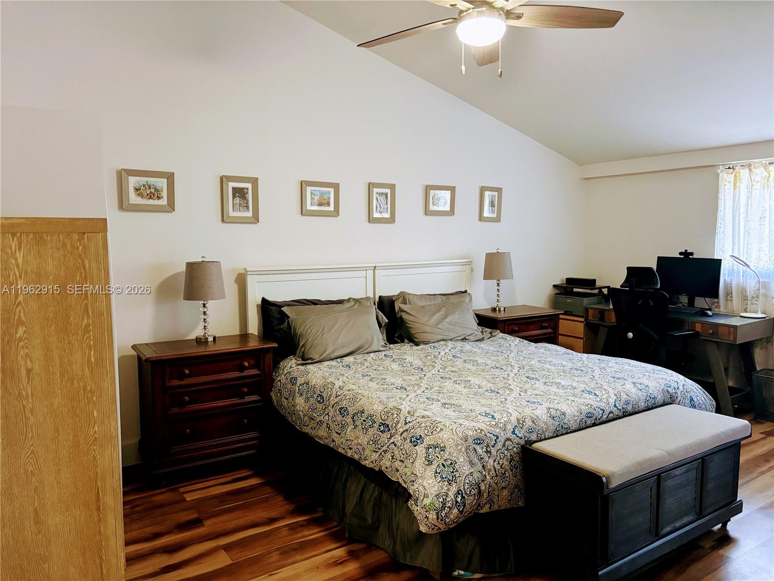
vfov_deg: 53.1
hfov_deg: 67.3
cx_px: 387
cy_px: 290
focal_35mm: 26
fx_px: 581
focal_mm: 5.96
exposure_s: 1/60
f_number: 1.6
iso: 500
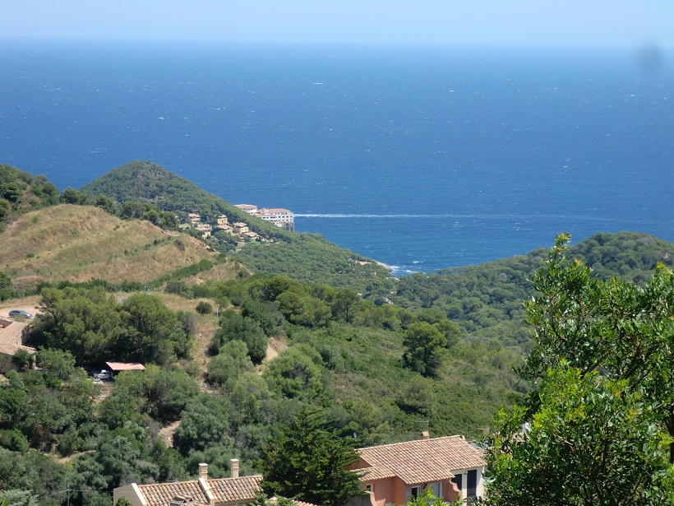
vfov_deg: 14.1
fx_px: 2044
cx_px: 337
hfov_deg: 18.7
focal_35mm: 105
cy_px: 253
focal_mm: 18.9
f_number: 5.6
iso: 64
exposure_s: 1/250
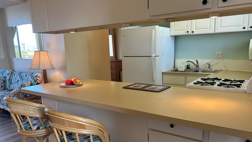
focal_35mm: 29
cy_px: 86
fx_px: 194
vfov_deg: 40.0
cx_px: 128
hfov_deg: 66.1
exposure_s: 1/120
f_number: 1.5
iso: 80
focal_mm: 5.7
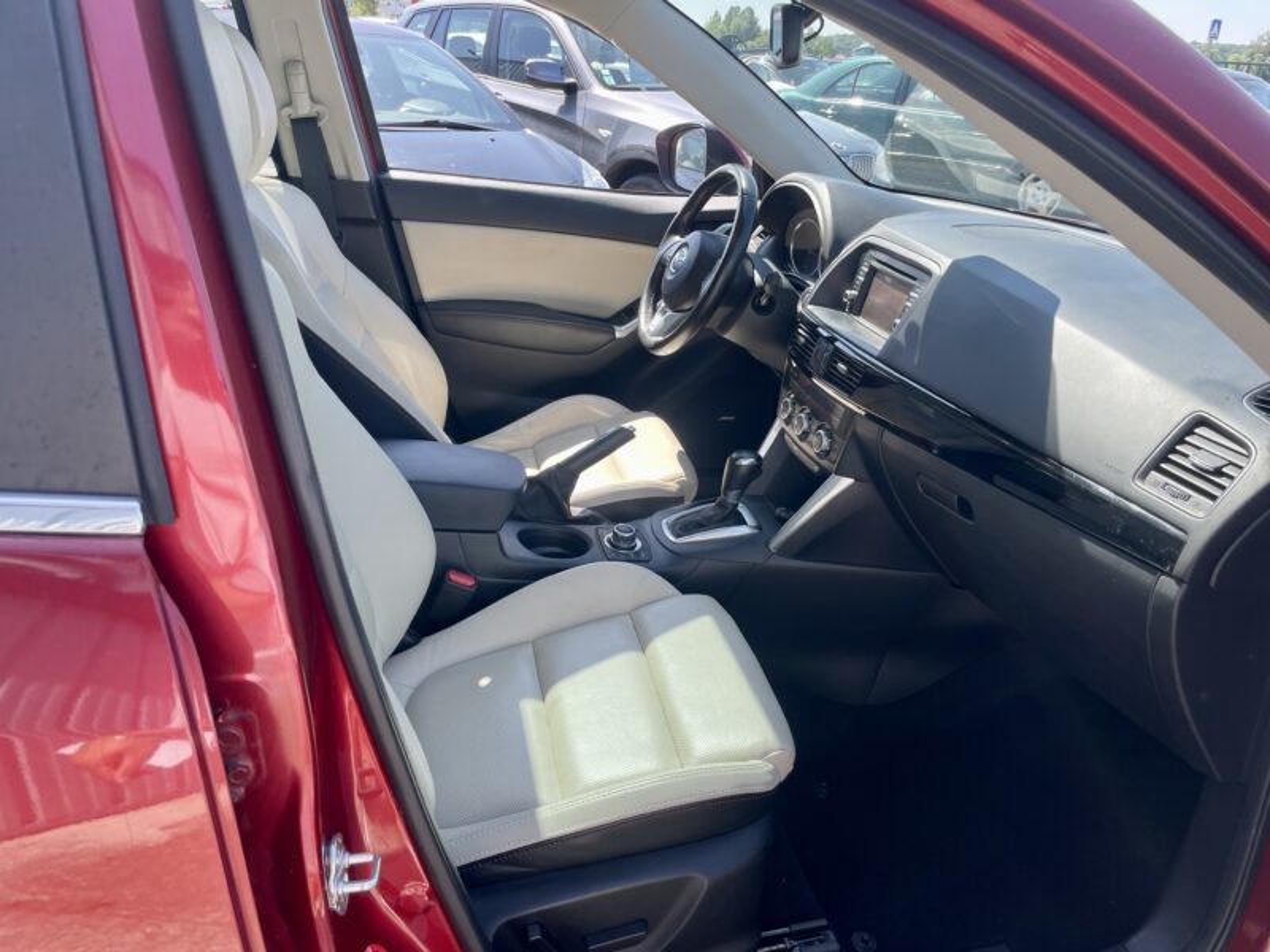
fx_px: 954
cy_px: 476
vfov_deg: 53.1
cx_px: 635
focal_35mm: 26
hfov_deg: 67.3
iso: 32
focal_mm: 4.2
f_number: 1.6
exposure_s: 1/463
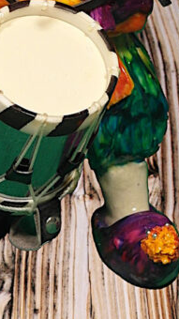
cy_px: -151
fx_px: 1579
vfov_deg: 11.1
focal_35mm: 187
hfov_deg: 6.5
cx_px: 41
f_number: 3
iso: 100
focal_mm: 12.3
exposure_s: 1/60
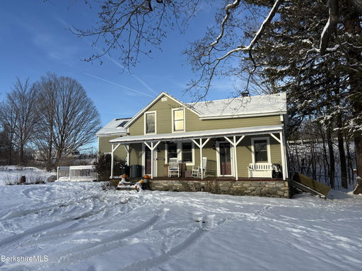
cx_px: 181
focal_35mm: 26
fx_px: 272
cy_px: 136
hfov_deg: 67.3
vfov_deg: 53.1
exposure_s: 1/2538
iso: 64
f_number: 1.6
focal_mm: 5.96
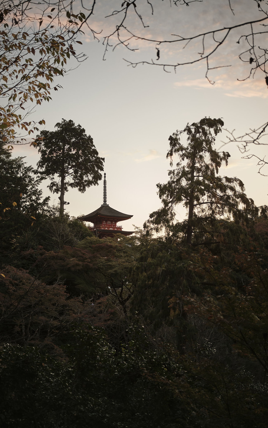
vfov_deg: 47.2
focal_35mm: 42
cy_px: 214
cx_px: 134
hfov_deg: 30.5
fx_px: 491
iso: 80
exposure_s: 1/80
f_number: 2.8
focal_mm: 27
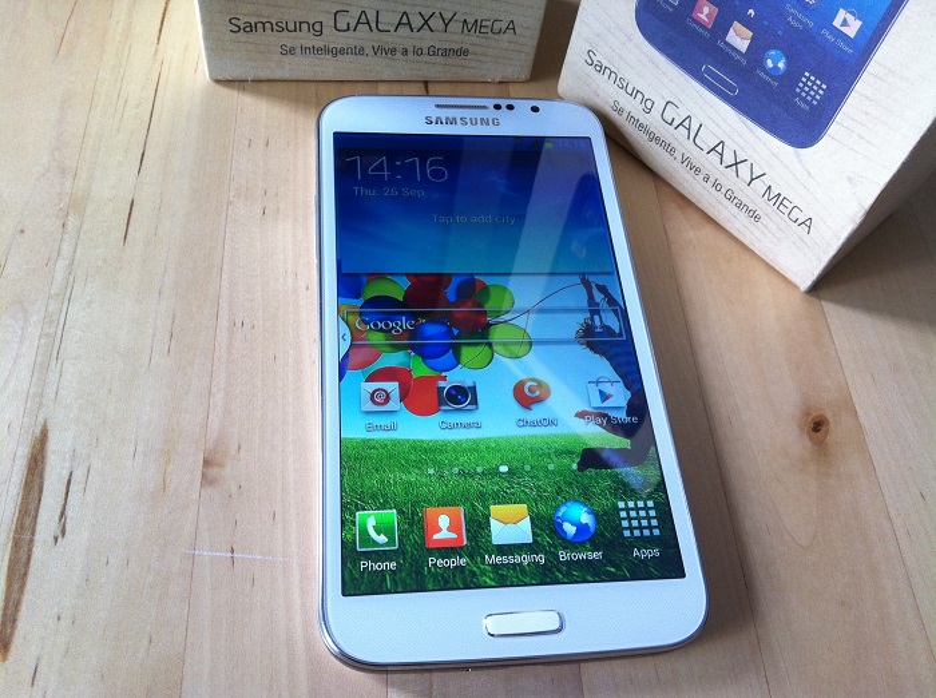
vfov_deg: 40.6
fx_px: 944
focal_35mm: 35
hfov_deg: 52.7
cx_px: 468
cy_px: 349
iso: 80
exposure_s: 1/20
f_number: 2.8
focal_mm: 3.85
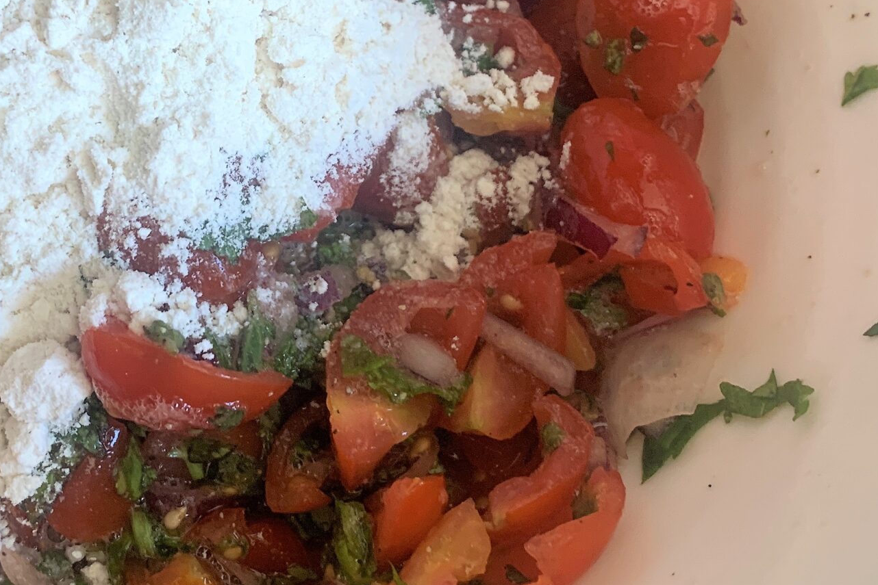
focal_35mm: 54
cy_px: 148
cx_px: 290
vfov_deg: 24.8
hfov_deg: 36.5
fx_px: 1317
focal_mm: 4.25
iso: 100
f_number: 1.8
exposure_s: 1/74
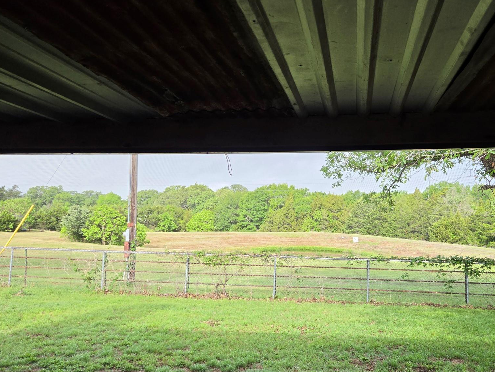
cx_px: 299
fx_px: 443
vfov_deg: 45.4
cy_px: 200
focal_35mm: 31
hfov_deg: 57.8
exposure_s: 1/1087
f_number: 1.8
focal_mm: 5.4
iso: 80
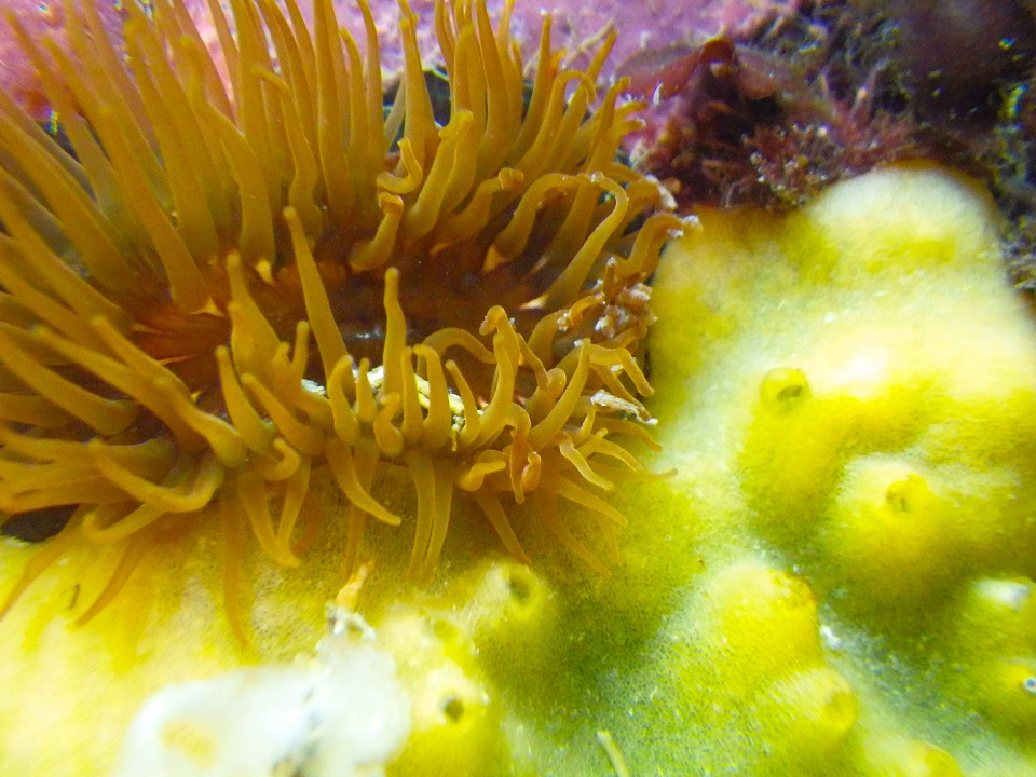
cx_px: 518
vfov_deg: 41.8
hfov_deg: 54.0
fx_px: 1018
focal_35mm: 34
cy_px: 388
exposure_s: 1/15
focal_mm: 6.1
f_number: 3.8
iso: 1600
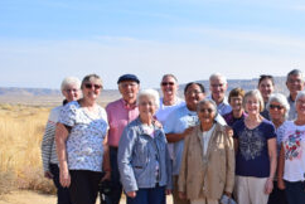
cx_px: 271
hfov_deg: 25.2
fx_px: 662
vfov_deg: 17.4
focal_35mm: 78
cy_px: 159
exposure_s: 1/400
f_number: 11
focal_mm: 28
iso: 400
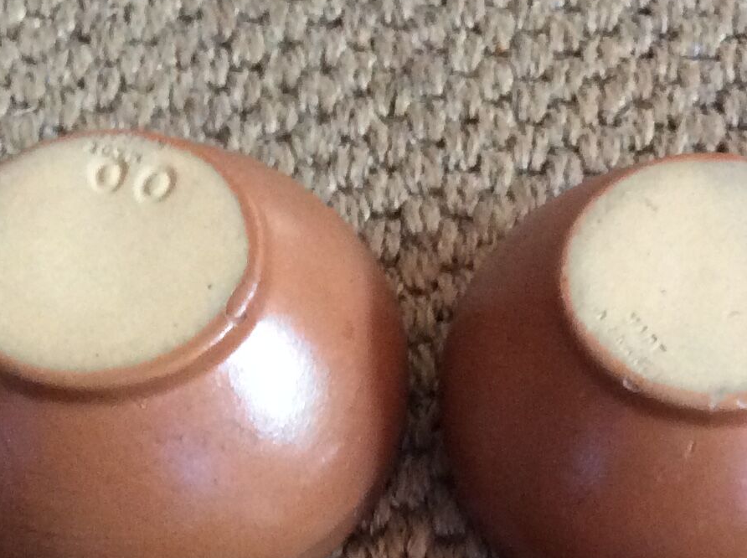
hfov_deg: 20.7
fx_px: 2004
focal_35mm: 93
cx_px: 653
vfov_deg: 15.3
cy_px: 652
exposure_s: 1/25
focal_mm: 3.3
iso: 160
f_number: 2.4
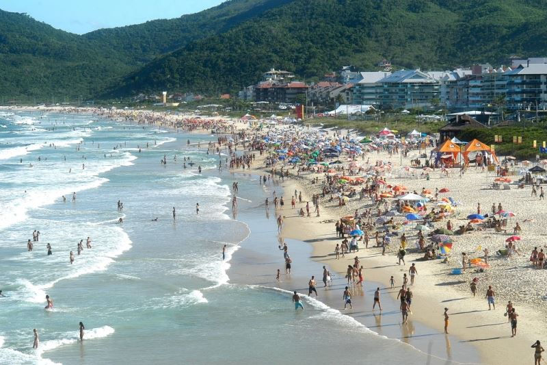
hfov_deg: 22.6
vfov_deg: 15.2
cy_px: 182
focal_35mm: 90
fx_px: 1367
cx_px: 274
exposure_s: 1/350
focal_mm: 60
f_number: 8
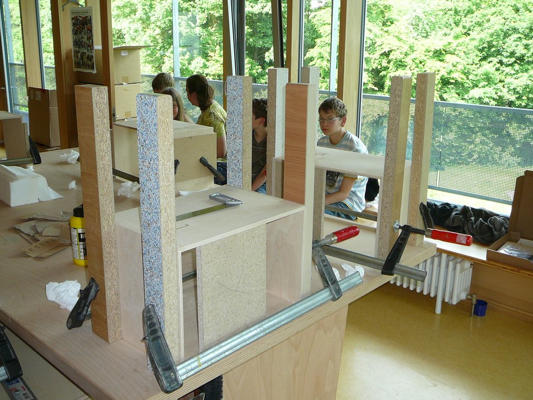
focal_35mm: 36
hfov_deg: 51.4
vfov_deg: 39.7
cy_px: 198
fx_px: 554
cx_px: 266
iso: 80
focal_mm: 5.2
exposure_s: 1/60
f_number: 2.8
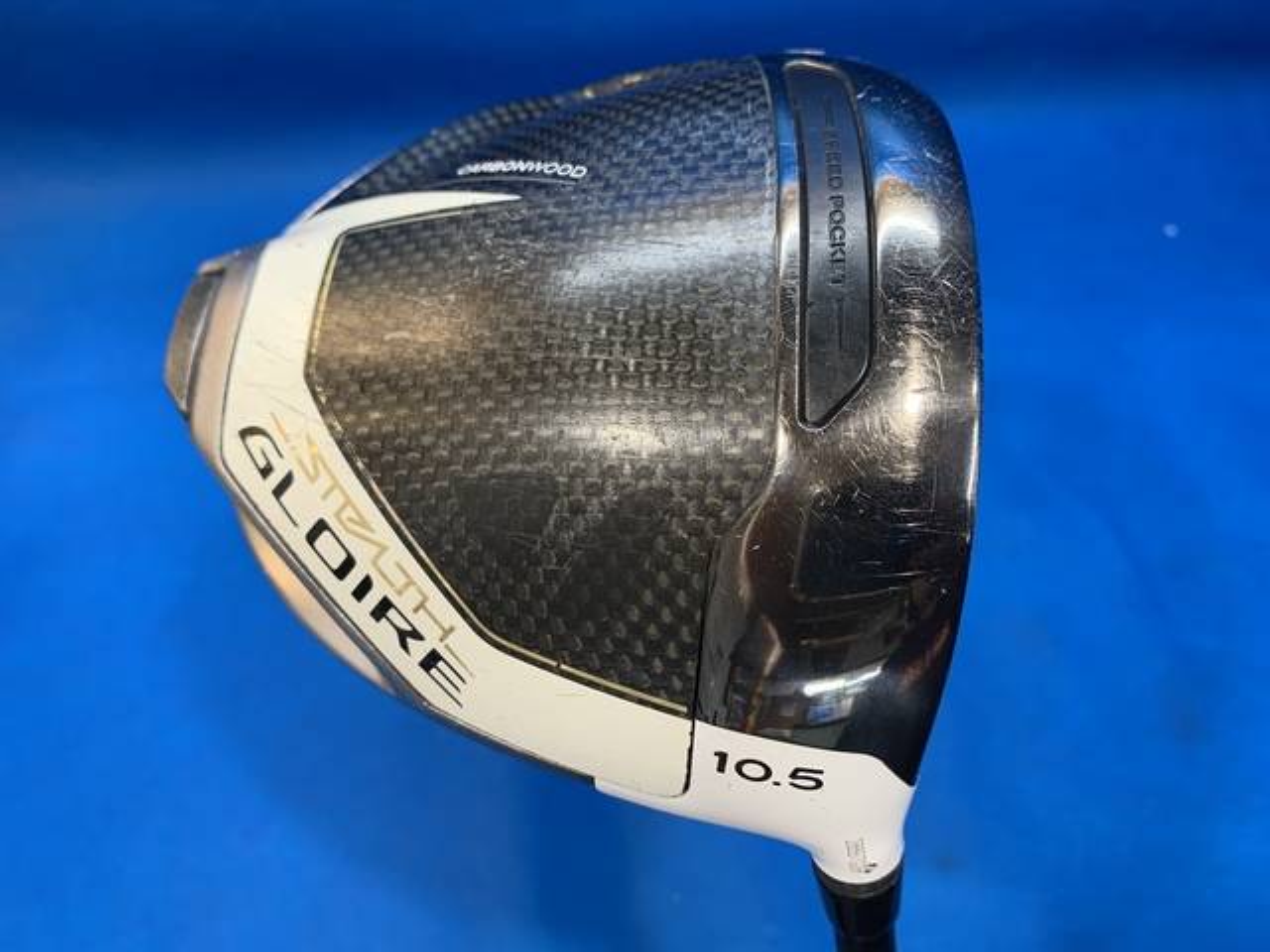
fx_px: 954
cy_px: 476
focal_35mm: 26
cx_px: 635
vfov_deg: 53.1
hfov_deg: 67.3
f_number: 1.8
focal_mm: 4.25
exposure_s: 1/60
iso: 64
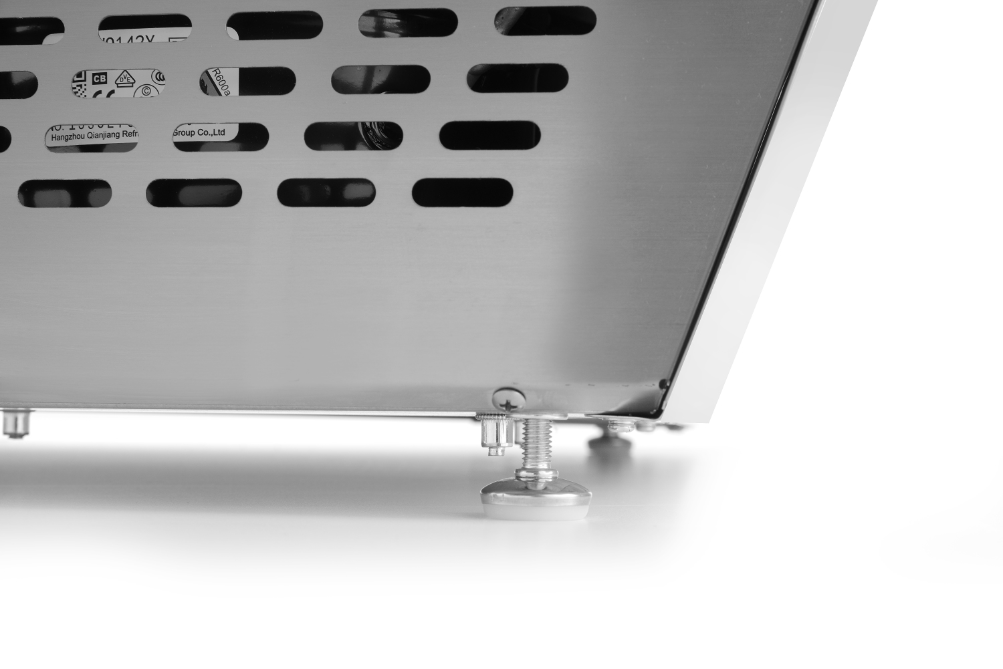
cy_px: 334
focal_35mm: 70
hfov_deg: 28.8
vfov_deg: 19.5
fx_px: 1951
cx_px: 502
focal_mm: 70
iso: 200
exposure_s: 1/60
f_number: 13
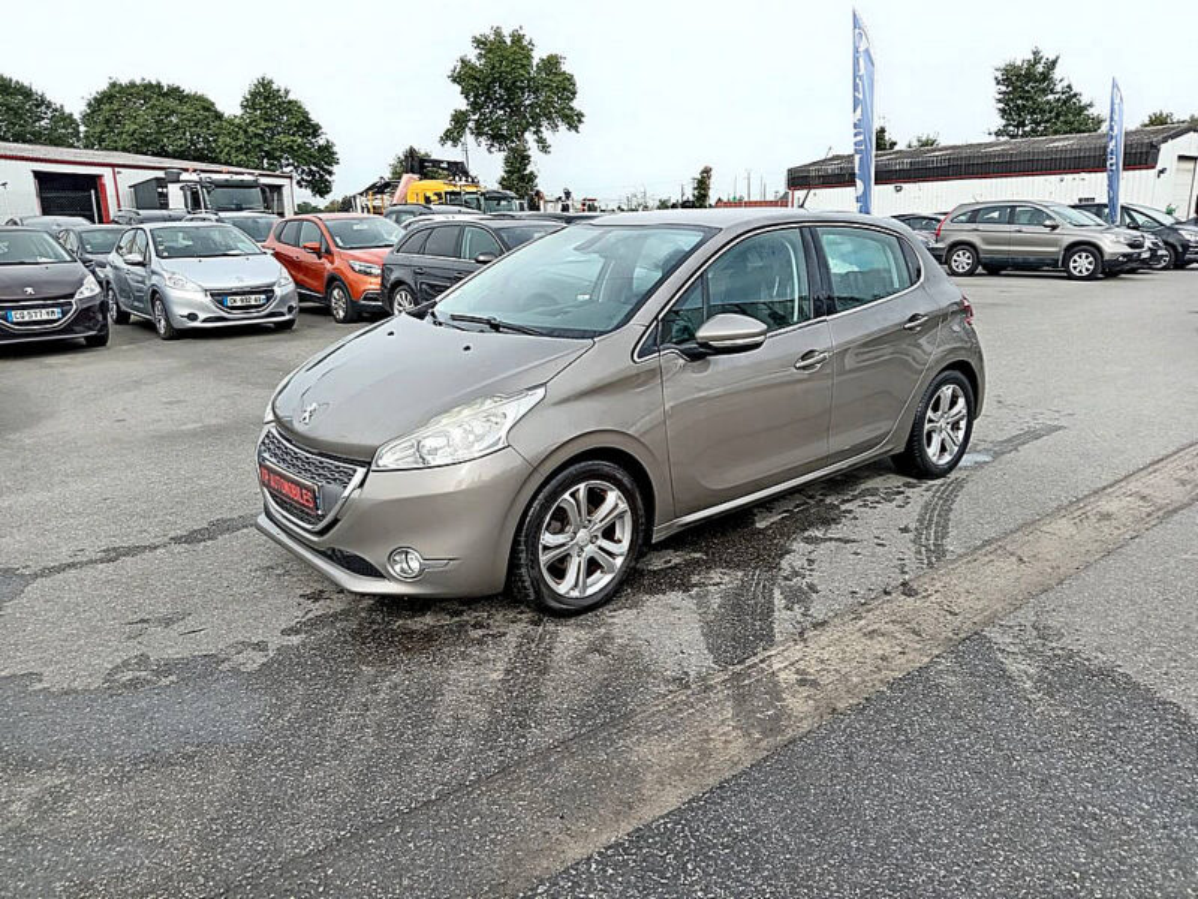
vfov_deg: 54.9
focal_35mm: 25
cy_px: 450
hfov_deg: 69.4
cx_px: 599
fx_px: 865
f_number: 1.8
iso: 102
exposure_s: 1/269
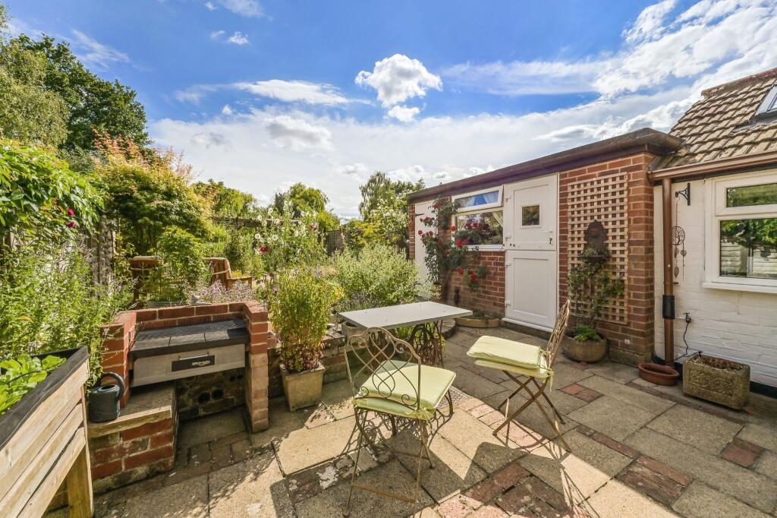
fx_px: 302
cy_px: 259
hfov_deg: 104.3
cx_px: 388
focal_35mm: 14
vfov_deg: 81.2
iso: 400
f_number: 16
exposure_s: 1/640
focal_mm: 14
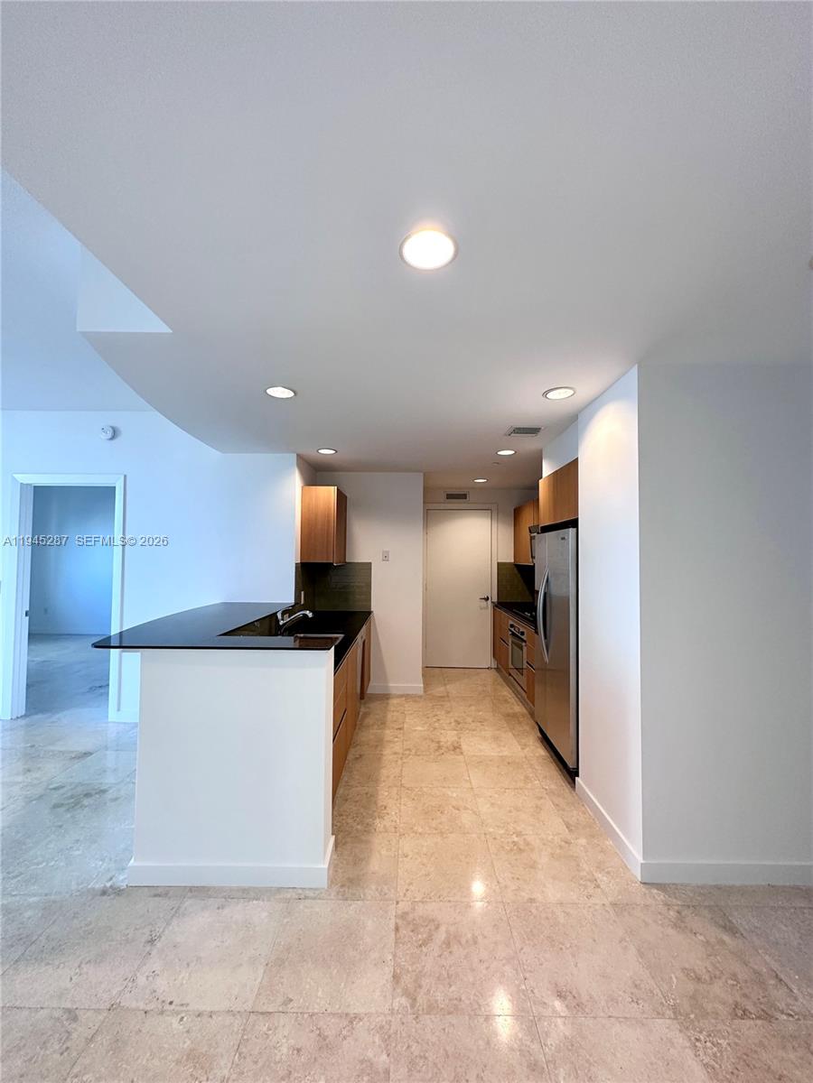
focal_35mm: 14
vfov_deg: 102.1
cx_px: 406
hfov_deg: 85.7
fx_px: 438
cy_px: 542
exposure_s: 1/120
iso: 200
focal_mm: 2.22
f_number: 2.2
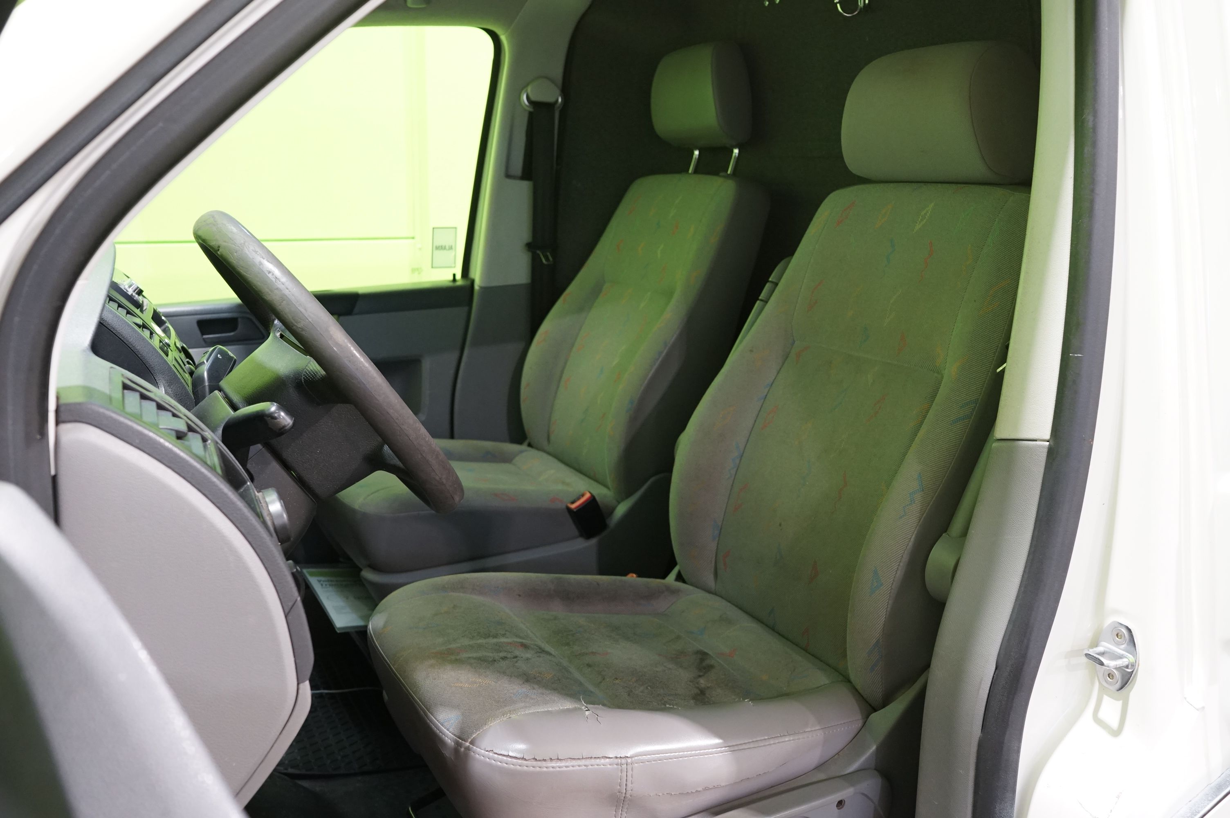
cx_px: 615
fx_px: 1092
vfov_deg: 41.0
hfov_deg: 58.8
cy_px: 409
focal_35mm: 32
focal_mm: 32
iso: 2000
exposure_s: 1/10
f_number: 6.3
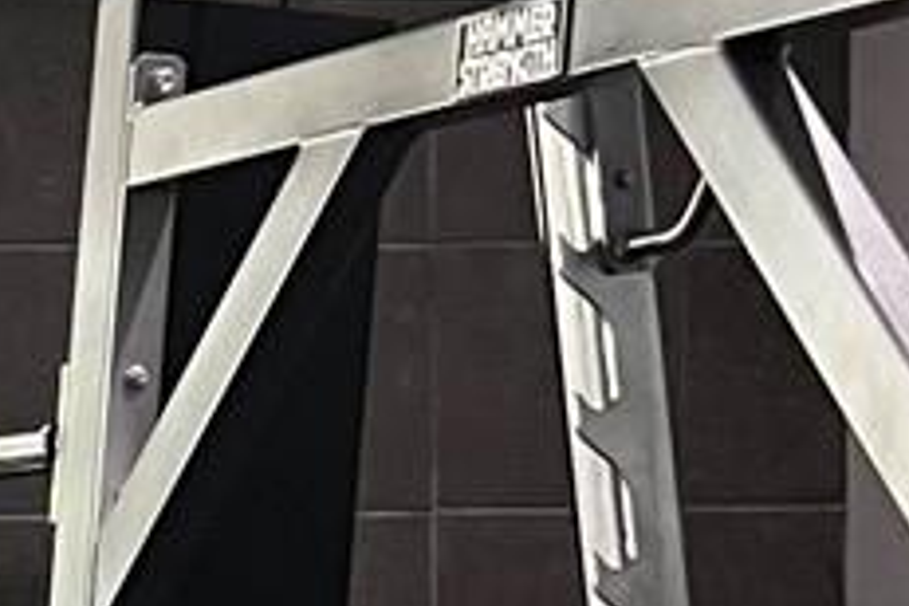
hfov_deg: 9.4
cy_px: 795
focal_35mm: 187
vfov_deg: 7.3
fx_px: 4721
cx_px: -1511
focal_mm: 5.7
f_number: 1.5
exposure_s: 1/60
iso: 100
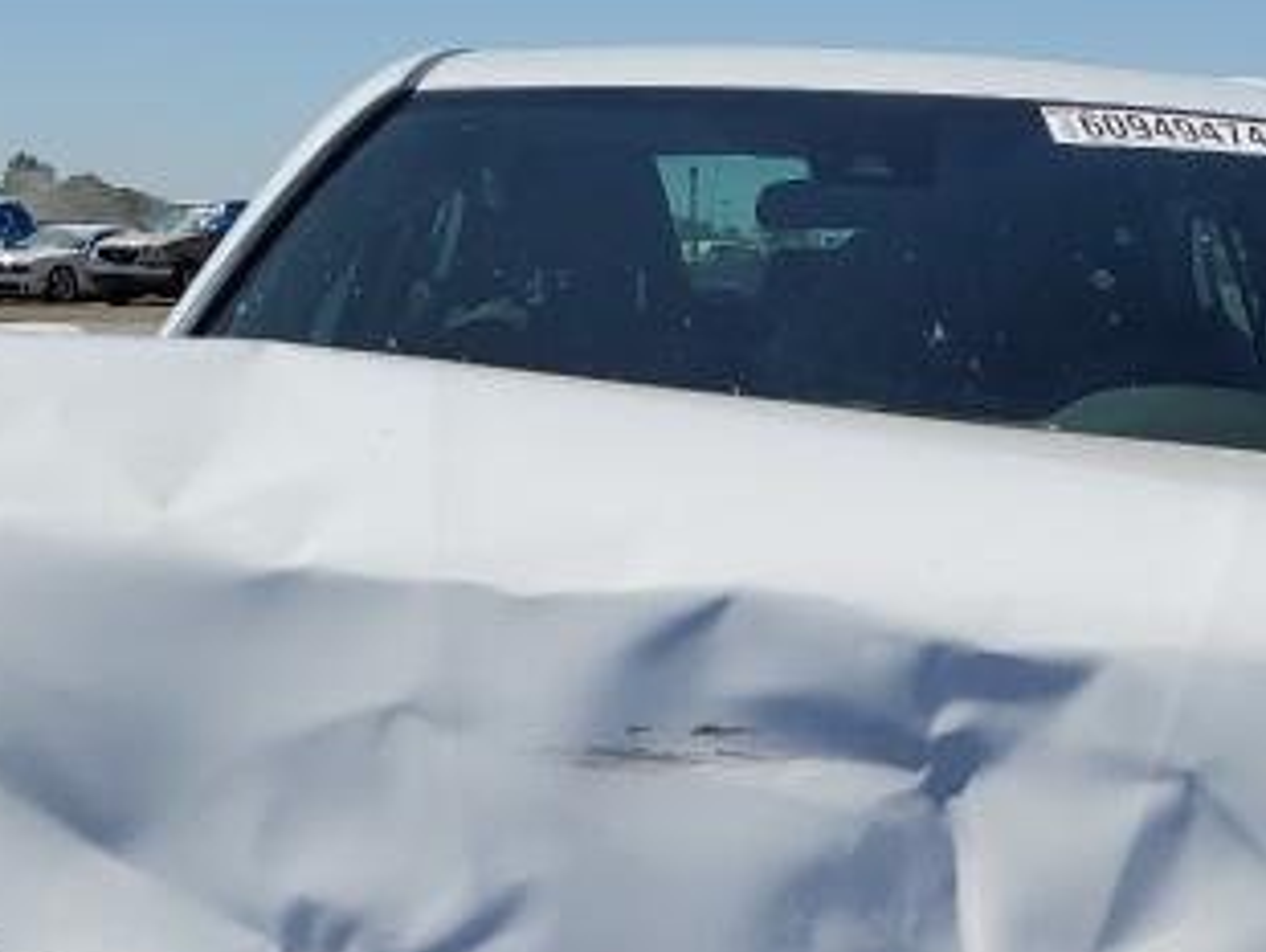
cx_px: 821
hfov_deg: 28.8
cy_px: 936
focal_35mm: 67
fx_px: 2452
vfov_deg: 21.3
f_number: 1.5
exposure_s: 1/10000
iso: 50
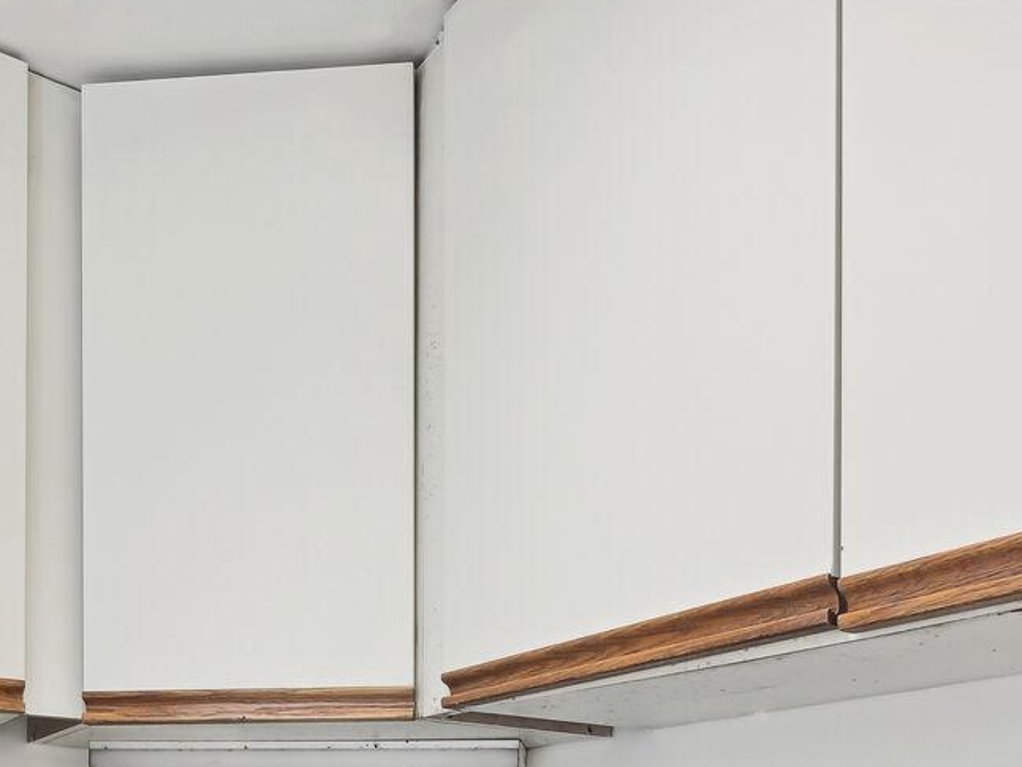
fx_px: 1063
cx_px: 454
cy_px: 892
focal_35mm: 36
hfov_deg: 51.2
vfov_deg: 33.3
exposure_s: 1/1.25
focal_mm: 14
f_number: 8
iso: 200
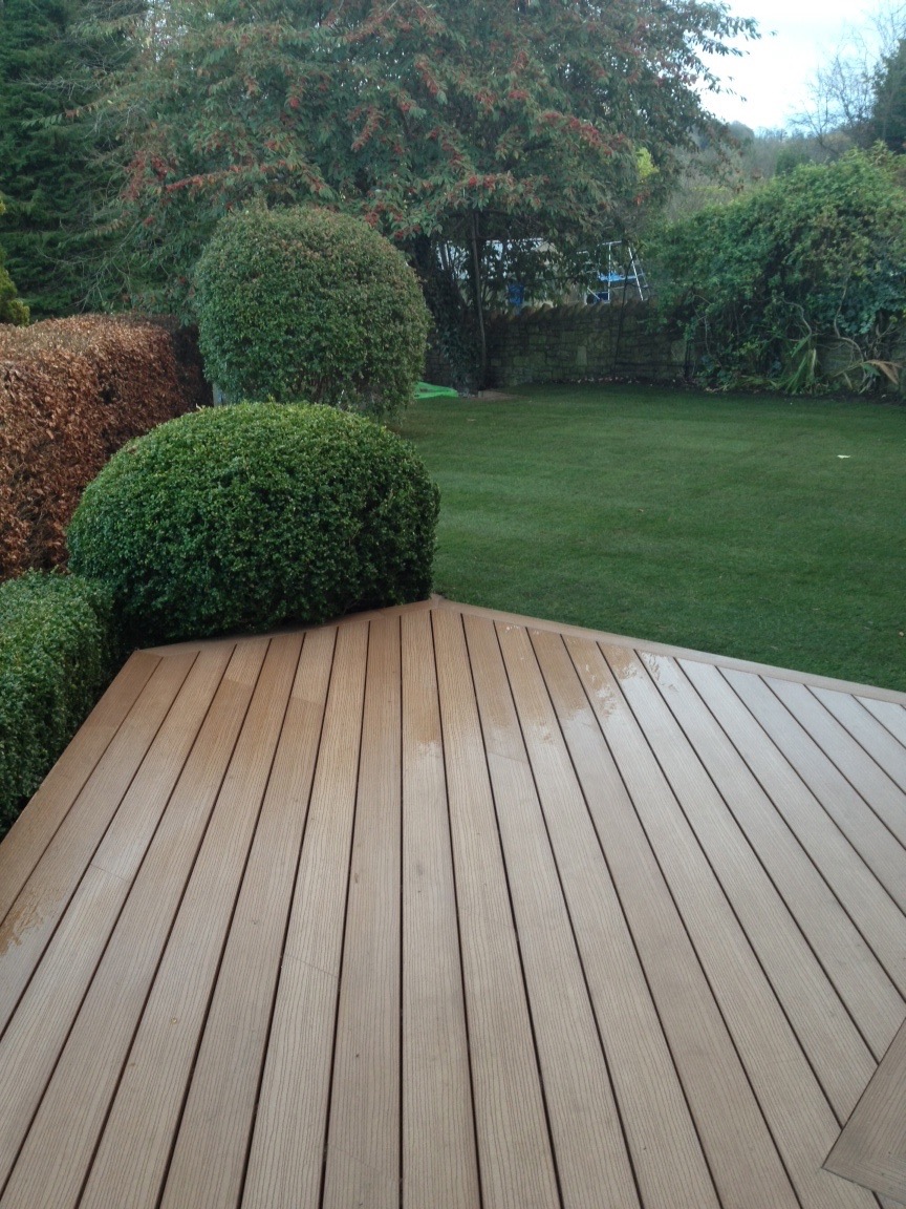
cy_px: 604
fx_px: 1221
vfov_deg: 52.6
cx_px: 453
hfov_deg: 40.7
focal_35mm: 35
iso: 50
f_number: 2.4
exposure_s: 1/20
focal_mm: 4.28
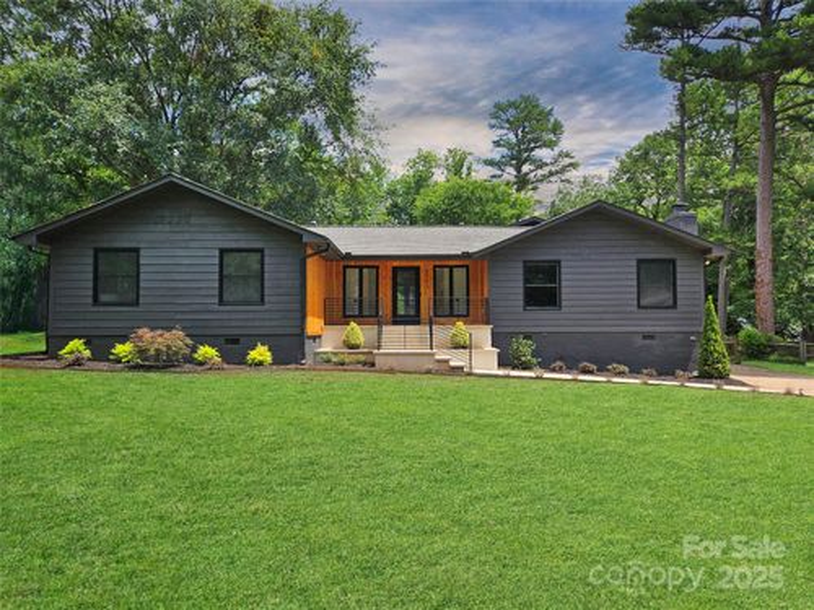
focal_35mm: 23
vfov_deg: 58.9
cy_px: 305
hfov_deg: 73.9
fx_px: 541
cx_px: 407
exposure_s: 1/1418
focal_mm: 5.4
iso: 25
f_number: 1.8
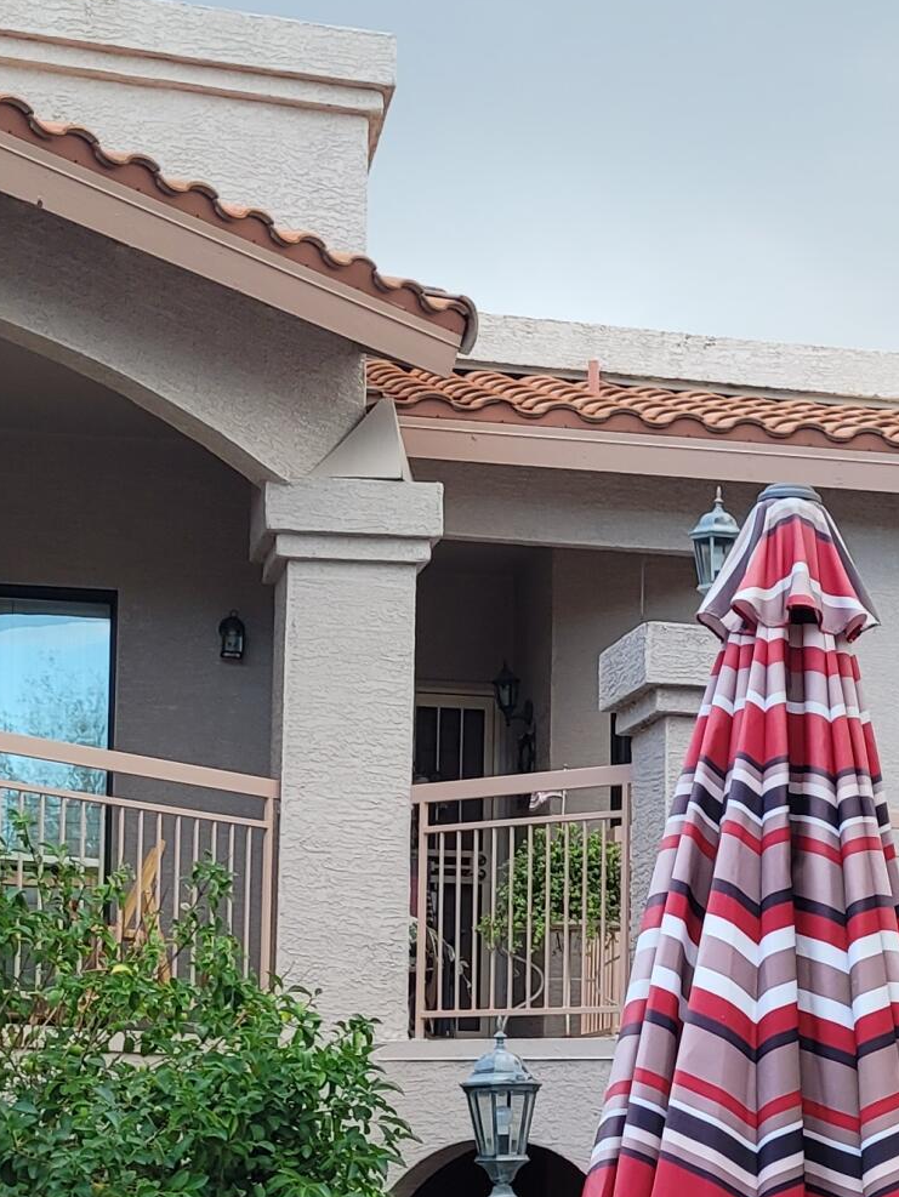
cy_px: 1020
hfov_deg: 18.4
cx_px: 800
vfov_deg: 24.2
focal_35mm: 79
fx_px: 2734
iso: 64
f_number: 1.8
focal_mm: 5.4
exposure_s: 1/120
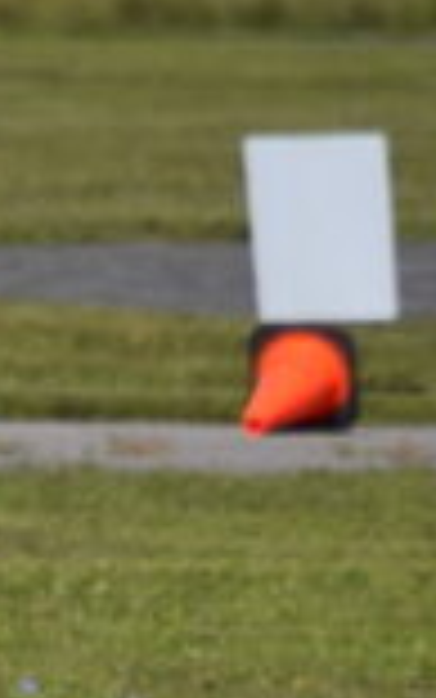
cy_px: 871
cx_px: -351
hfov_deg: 1.0
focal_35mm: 1264
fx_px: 24009
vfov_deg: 1.7
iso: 250
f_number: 5.6
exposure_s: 1/2000
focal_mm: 200
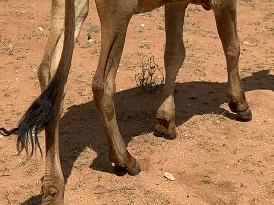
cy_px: -115
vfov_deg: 14.6
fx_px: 736
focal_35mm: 93
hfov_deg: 19.5
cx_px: -81
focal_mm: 4.25
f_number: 1.8
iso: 25
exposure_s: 1/4673
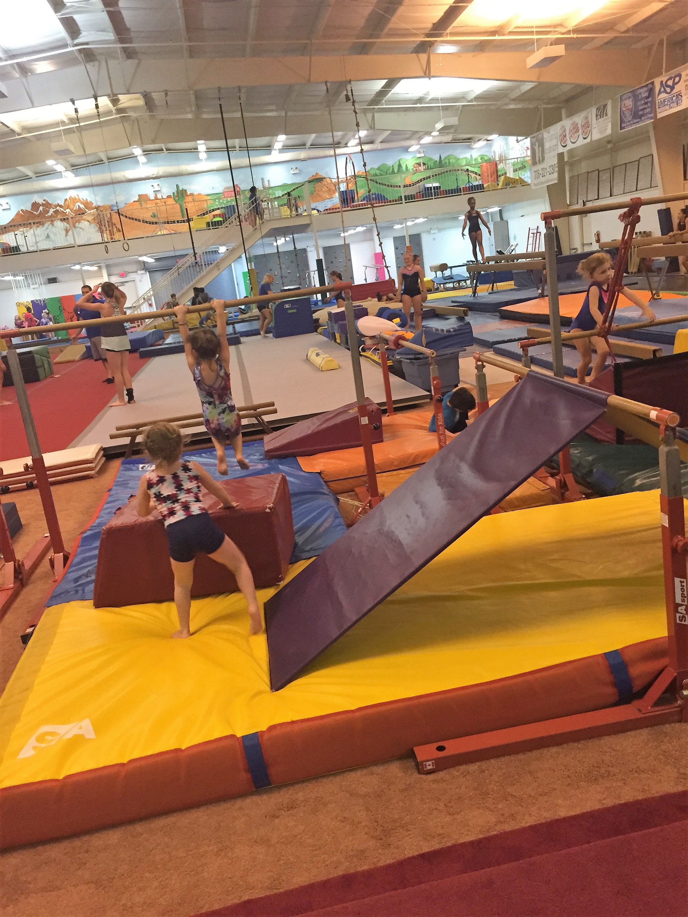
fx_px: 769
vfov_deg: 61.7
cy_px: 458
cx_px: 344
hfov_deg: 48.2
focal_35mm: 29
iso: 200
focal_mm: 4.15
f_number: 2.2
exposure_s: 1/30
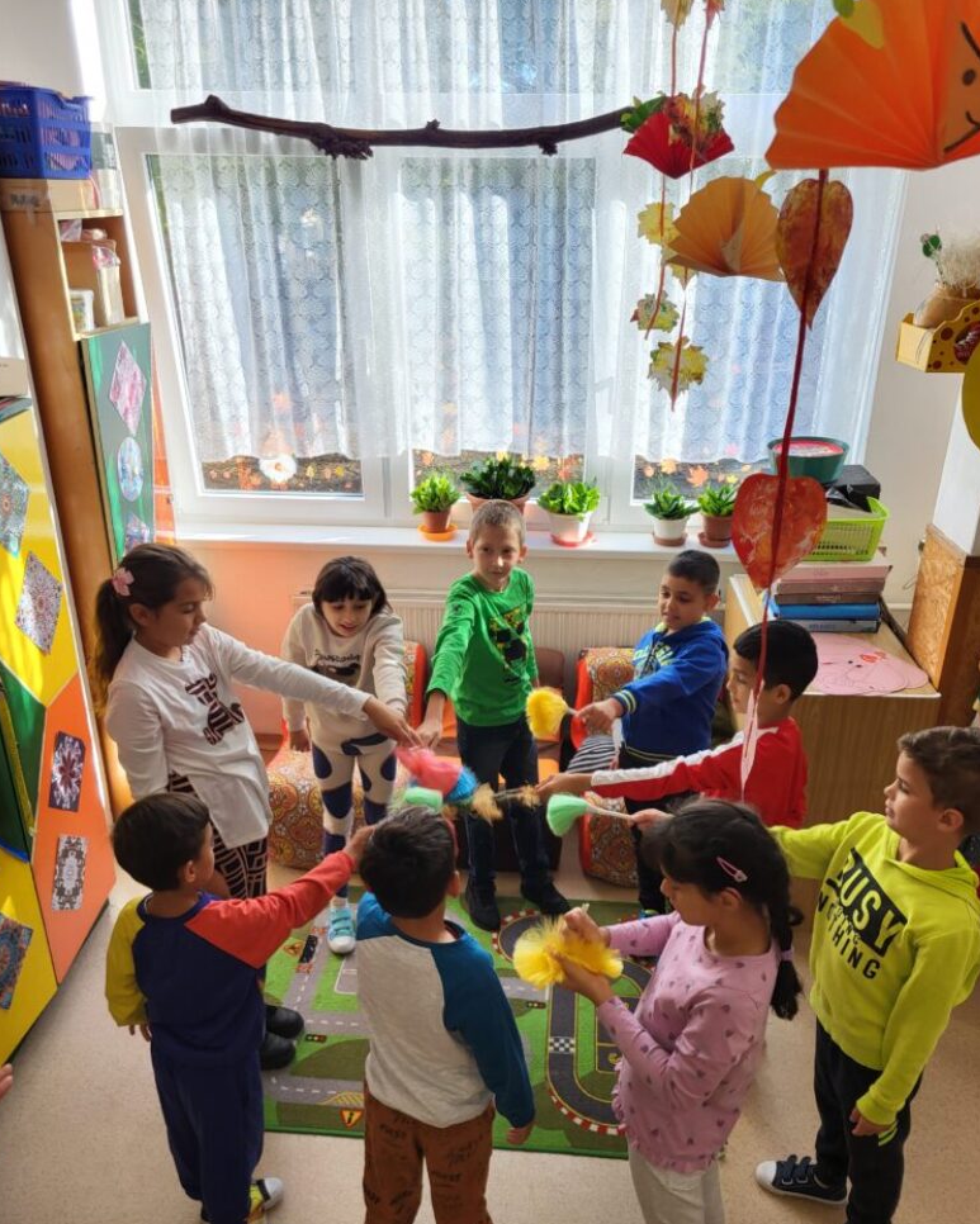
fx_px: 1015
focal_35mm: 28
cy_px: 672
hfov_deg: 51.5
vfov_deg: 62.1
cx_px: 498
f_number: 1.8
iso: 50
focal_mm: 5.4
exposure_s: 1/100
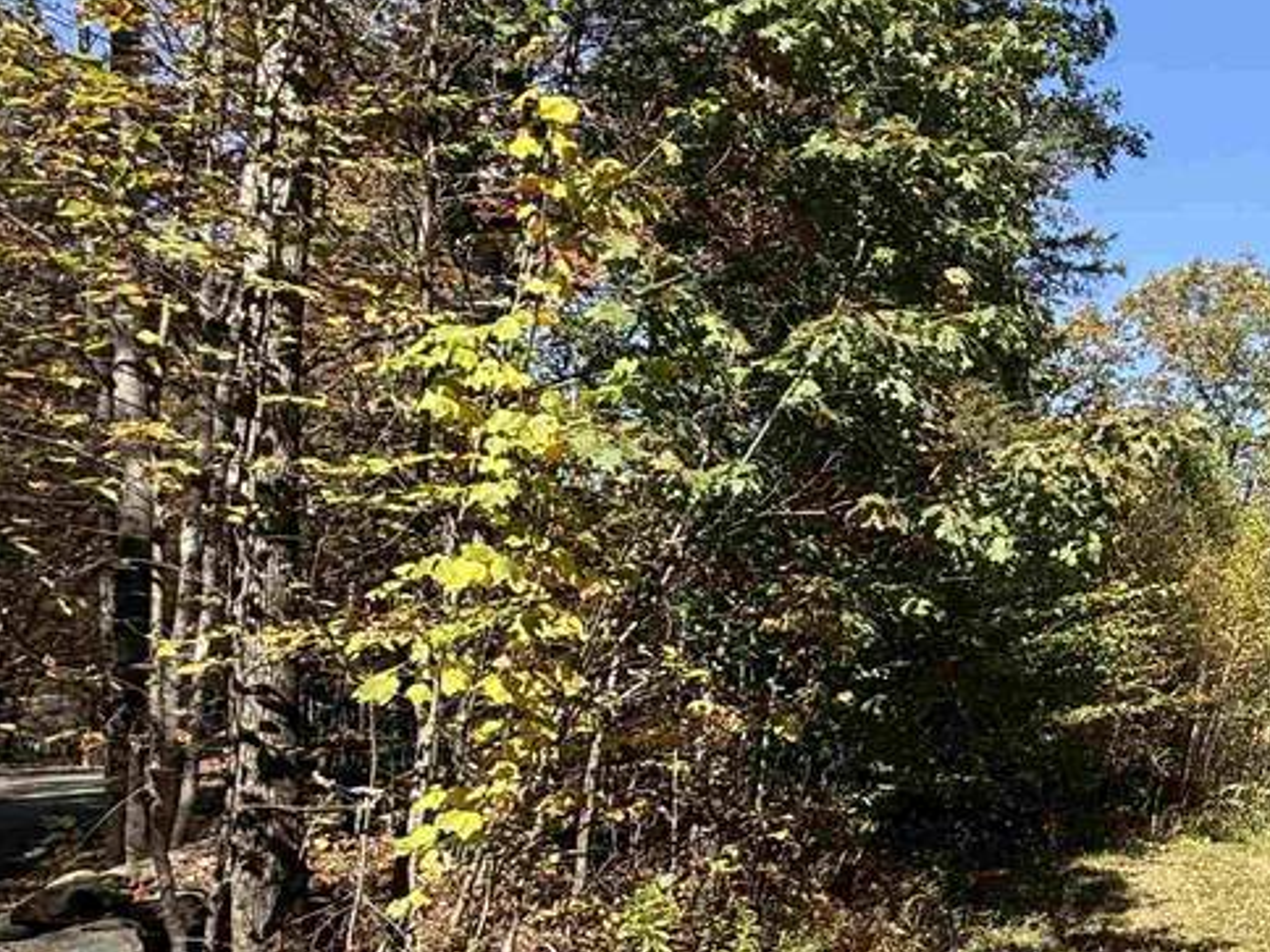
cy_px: 535
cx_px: 1462
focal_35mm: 37
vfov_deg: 38.6
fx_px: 1357
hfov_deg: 39.1
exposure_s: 1/830
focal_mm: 2.22
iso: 50
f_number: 2.2
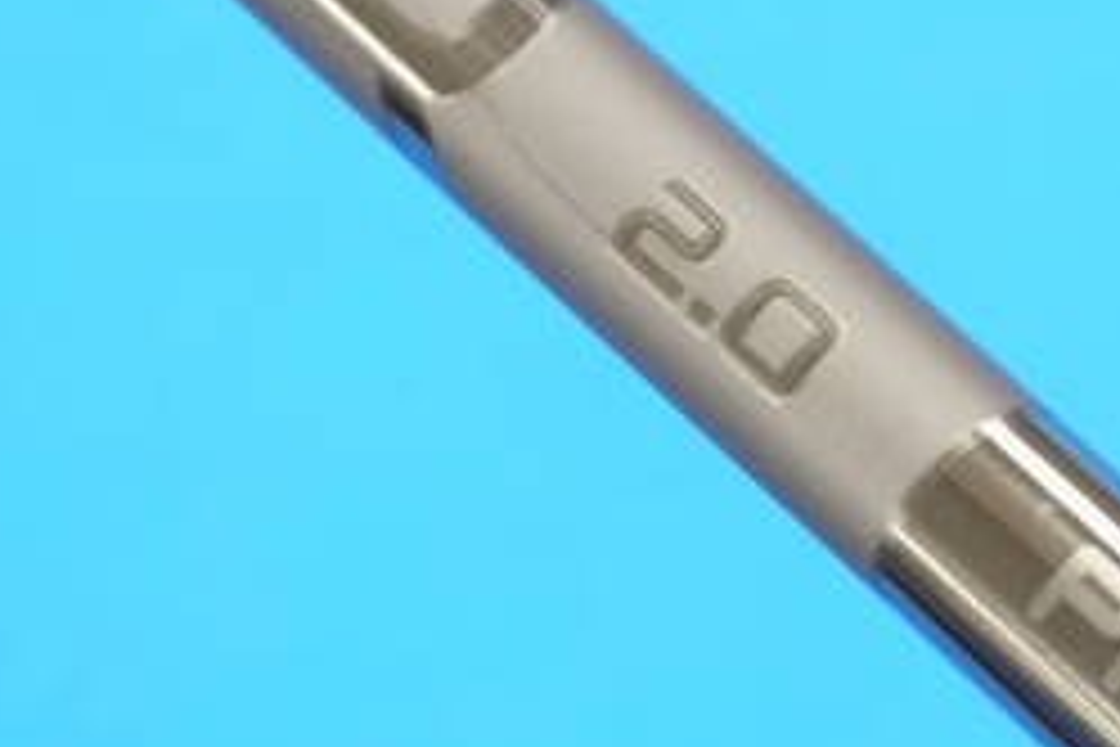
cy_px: 378
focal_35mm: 225
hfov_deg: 9.1
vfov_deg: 6.1
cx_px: 936
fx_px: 6999
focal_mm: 42
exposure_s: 1/80
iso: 800
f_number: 5.6
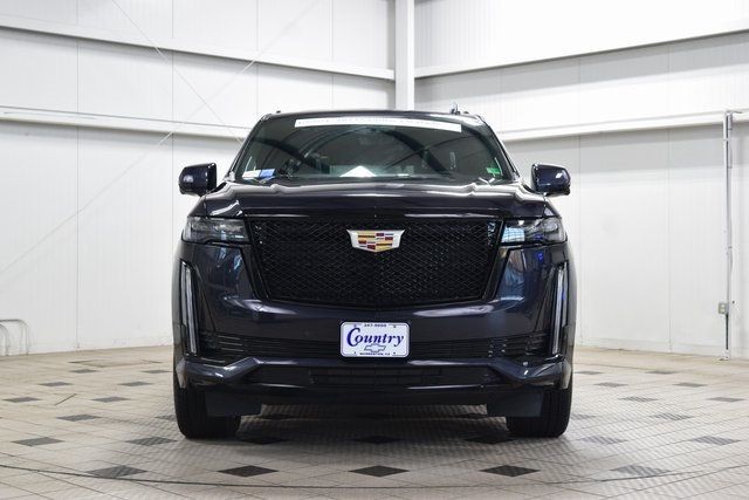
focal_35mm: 57
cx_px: 374
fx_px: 1186
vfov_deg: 23.8
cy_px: 250
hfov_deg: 35.0
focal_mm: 38
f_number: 6.3
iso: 640
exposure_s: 1/15
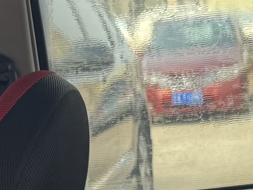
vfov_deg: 9.1
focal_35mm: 143
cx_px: 195
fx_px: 1045
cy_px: 485
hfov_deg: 13.7
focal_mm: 6.76
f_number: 1.78
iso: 80
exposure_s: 1/202
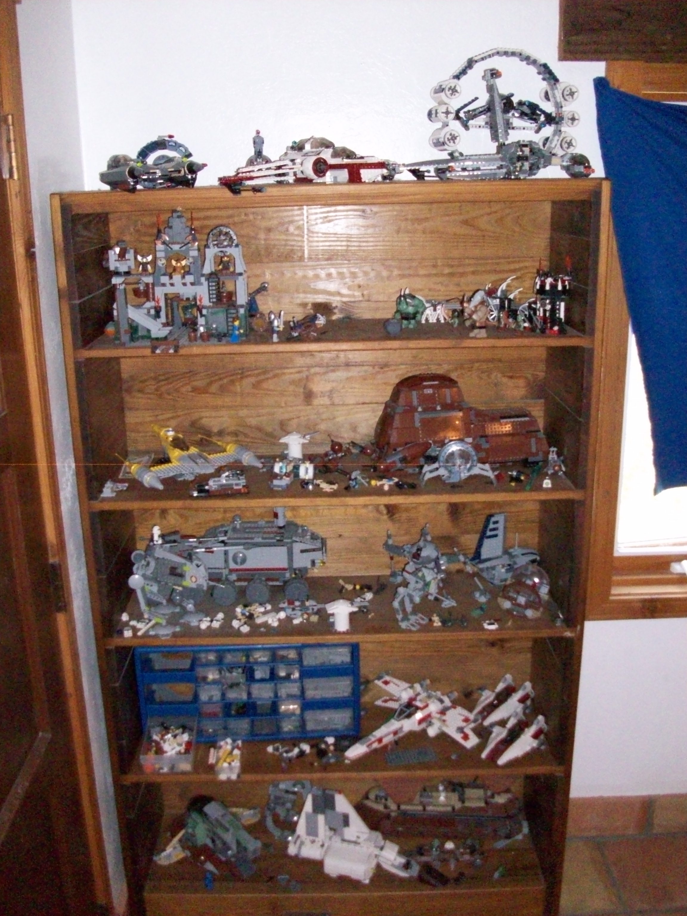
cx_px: 344
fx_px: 900
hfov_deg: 41.8
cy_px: 458
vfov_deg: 54.0
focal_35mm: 34
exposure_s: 1/128
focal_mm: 5.7
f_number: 2.8
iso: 800
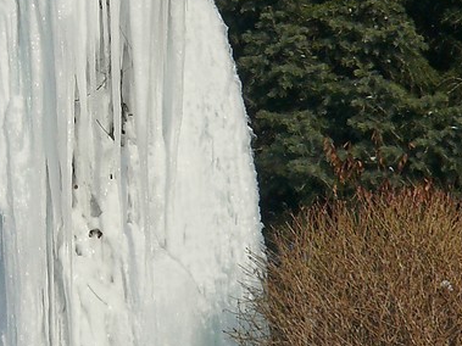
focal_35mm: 240
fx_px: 3202
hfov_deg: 8.2
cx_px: 78
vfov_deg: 6.2
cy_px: 79
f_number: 5.6
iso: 100
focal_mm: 12.9
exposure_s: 1/1300
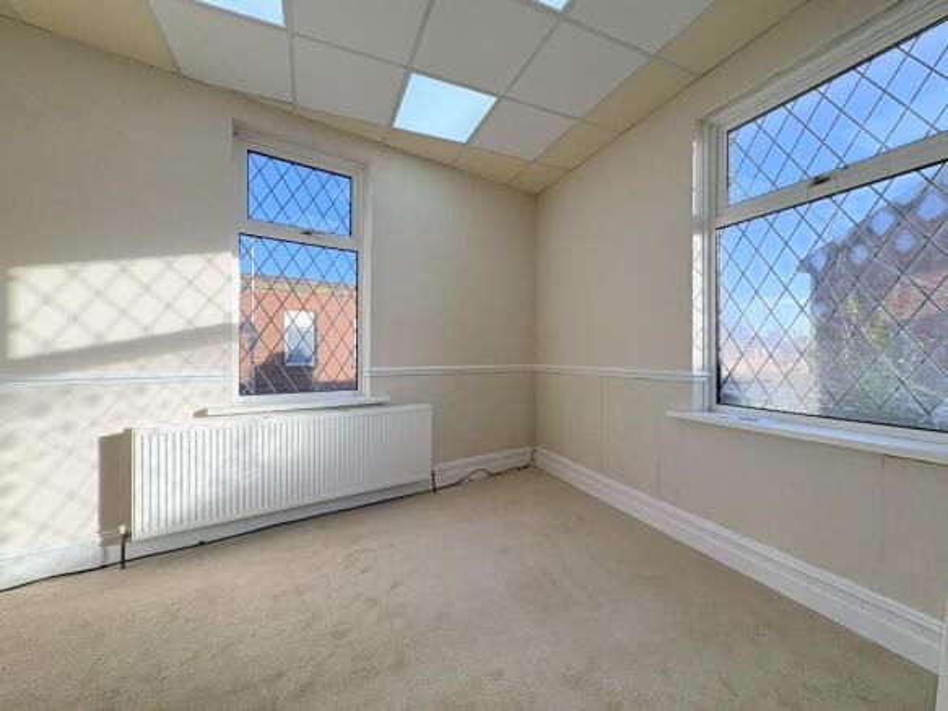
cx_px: 474
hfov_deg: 102.1
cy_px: 356
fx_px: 383
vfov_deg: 85.7
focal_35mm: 14
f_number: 2.2
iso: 64
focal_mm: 2.22
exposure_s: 1/418
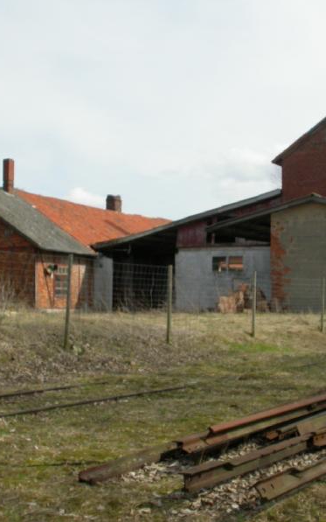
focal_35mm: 54
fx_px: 768
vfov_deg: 37.5
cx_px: 186
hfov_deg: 24.0
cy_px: 261
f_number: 5.3
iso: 100
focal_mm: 7.85
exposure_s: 1/602
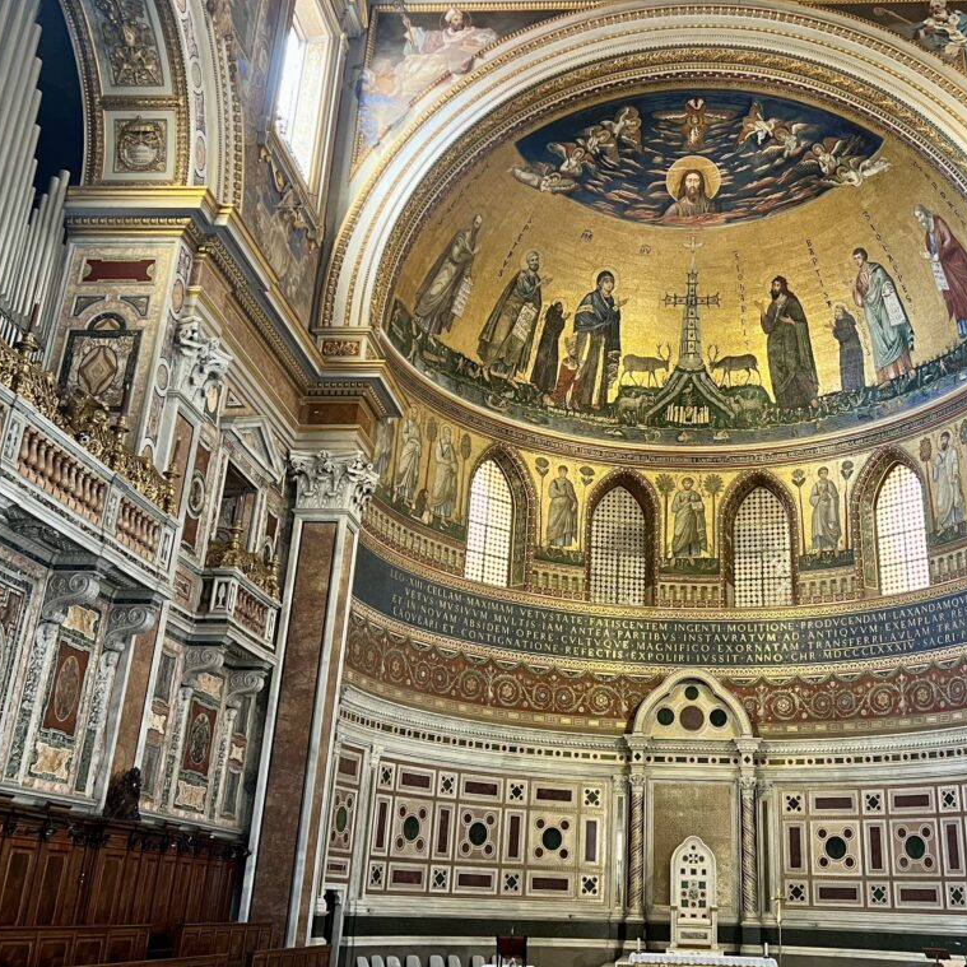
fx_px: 980
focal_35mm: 31
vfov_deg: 52.5
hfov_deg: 51.7
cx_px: 634
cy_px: 488
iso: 125
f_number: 1.5
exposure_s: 1/50
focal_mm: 5.7
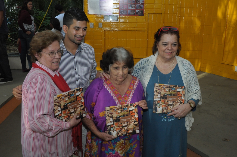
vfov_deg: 34.1
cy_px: 78
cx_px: 118
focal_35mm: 39
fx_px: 256
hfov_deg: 49.6
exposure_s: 1/60
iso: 1000
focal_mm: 26
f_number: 7.1
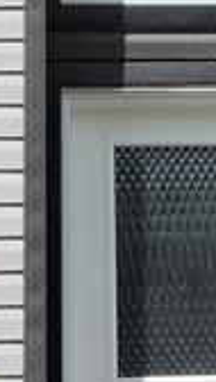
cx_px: 186
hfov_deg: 7.6
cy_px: 68
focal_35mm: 159
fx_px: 1612
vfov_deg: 13.4
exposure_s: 1/1250
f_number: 3.8
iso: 100
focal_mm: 4.3
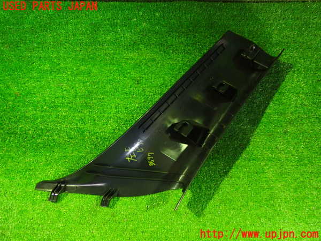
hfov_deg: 60.0
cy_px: 120
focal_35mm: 30
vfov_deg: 46.8
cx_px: 160
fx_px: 278
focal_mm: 5.4
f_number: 2.3
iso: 800
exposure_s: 1/20
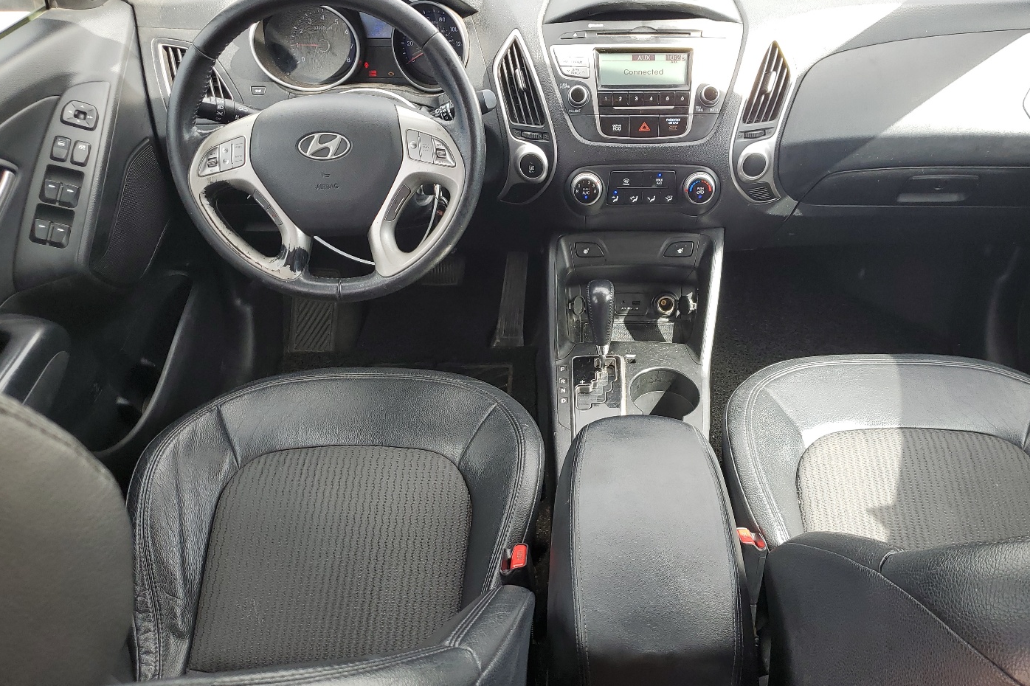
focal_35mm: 31
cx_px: 585
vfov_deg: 42.2
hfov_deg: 60.1
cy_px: 400
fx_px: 887
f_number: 1.5
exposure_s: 1/263
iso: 50
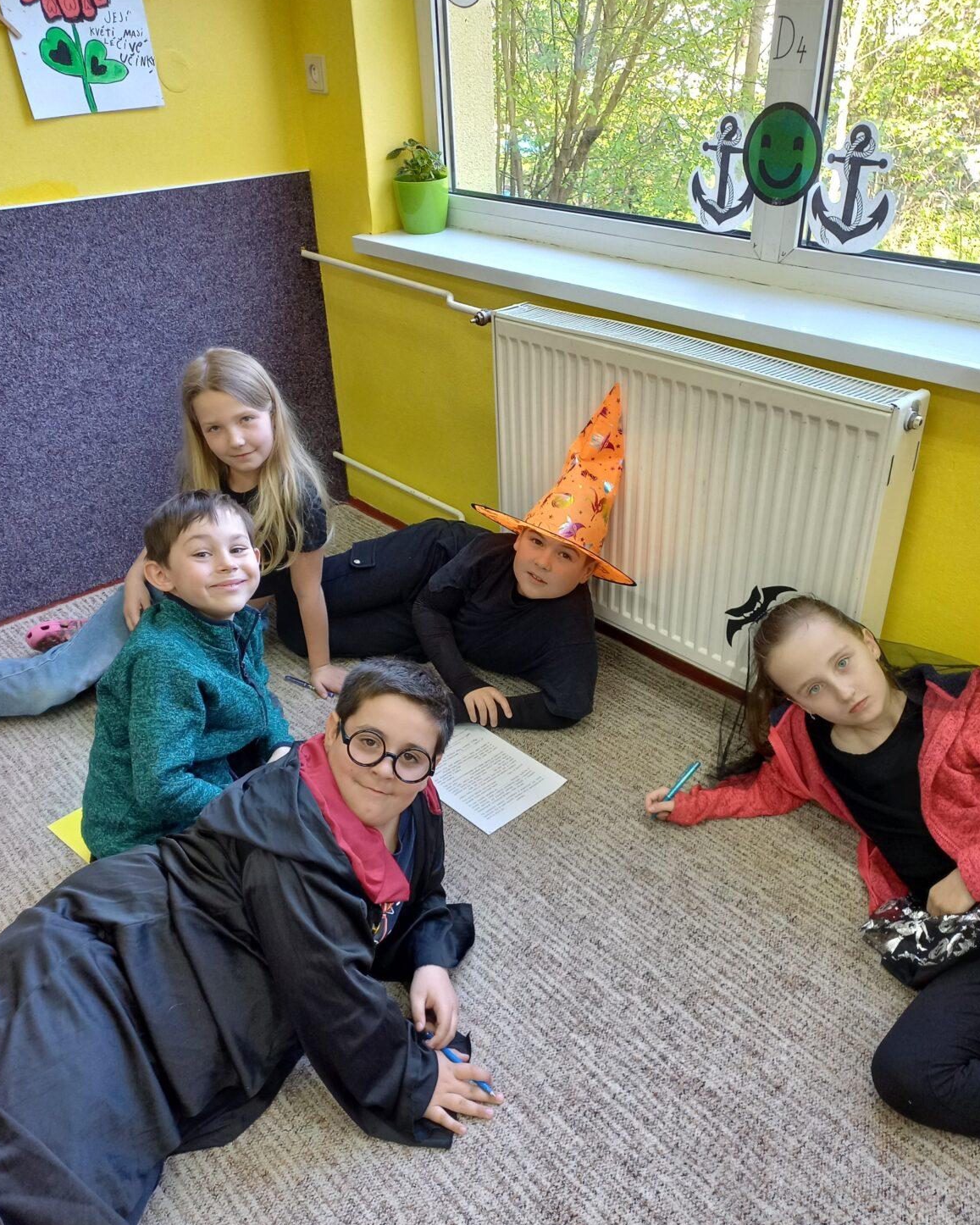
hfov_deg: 53.2
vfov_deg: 63.9
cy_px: 672
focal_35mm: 27
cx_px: 501
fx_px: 979
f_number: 1.8
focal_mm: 4.65
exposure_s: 1/50
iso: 160
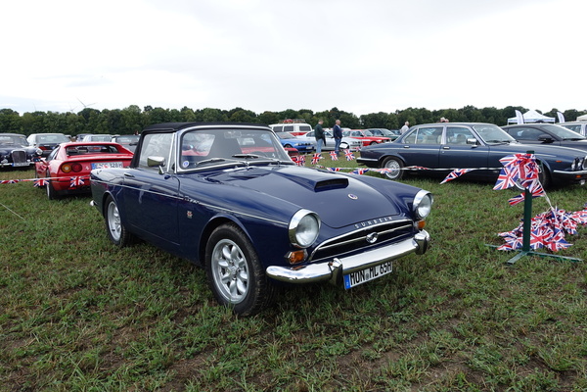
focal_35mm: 24
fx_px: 391
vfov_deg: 53.1
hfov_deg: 73.7
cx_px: 294
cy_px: 196
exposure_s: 1/200
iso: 125
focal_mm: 8.82
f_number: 5.6
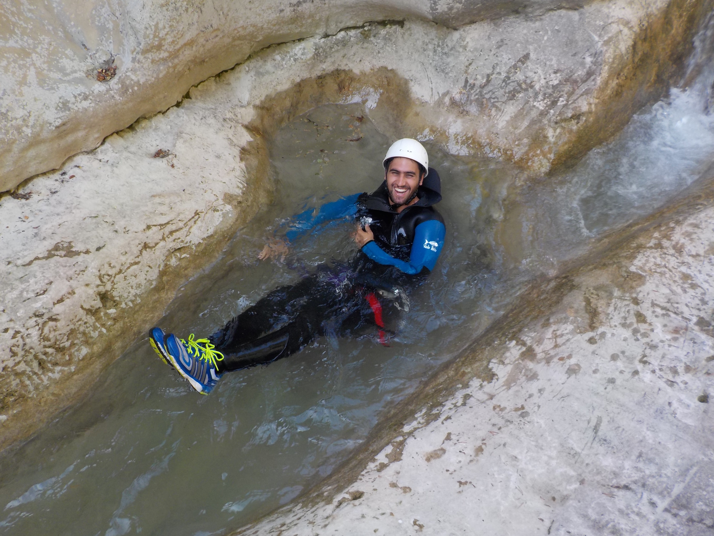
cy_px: 268
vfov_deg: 46.8
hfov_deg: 60.0
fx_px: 619
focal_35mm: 30
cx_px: 357
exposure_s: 1/100
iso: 125
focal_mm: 4.1
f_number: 3.3
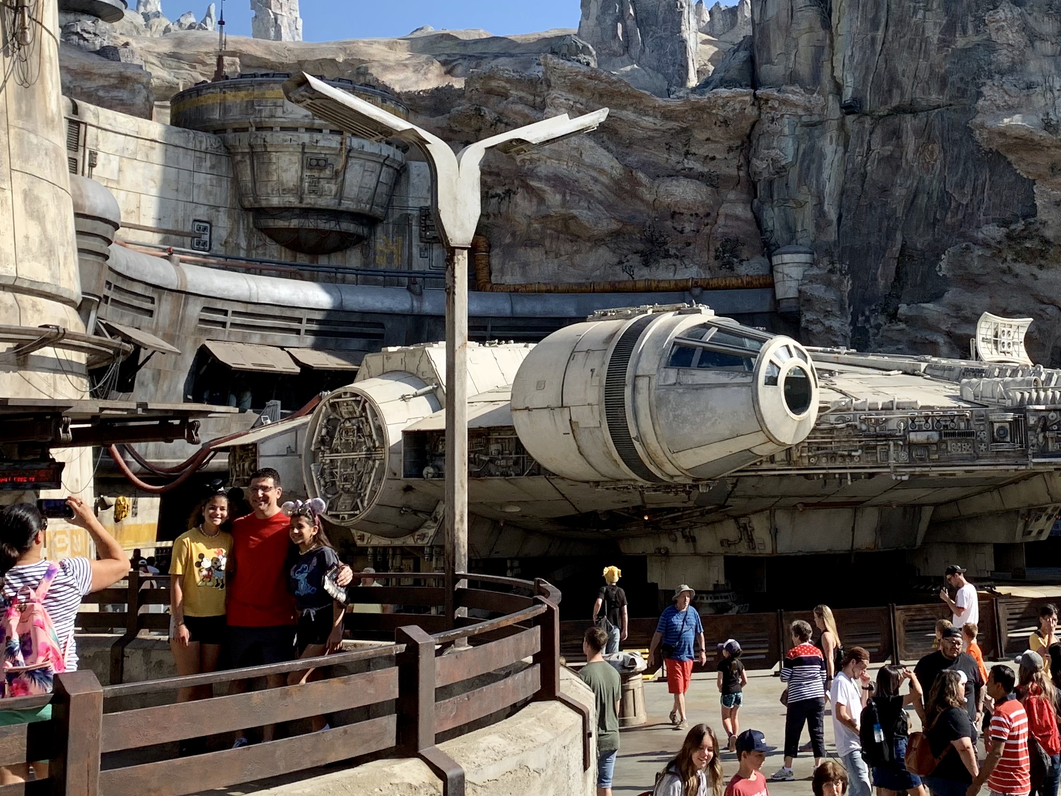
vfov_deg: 28.2
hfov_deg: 36.7
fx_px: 1563
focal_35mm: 51
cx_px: 777
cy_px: 200
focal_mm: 4.25
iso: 25
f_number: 1.8
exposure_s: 1/1490
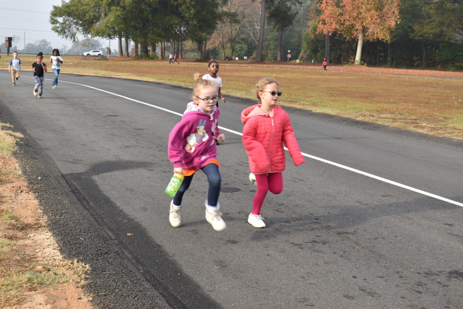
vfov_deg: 25.1
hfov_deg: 36.9
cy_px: 154
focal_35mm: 54
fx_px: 695
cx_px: 232
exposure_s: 1/160
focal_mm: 36
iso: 100
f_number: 7.1
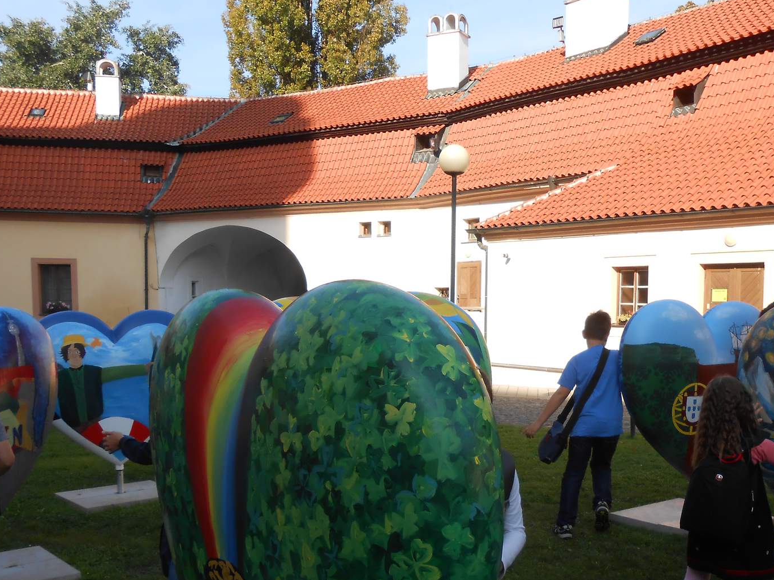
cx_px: 433
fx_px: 850
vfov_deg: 37.3
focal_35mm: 38
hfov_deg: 48.9
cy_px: 392
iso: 80
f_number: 3.5
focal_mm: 4.6
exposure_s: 1/500
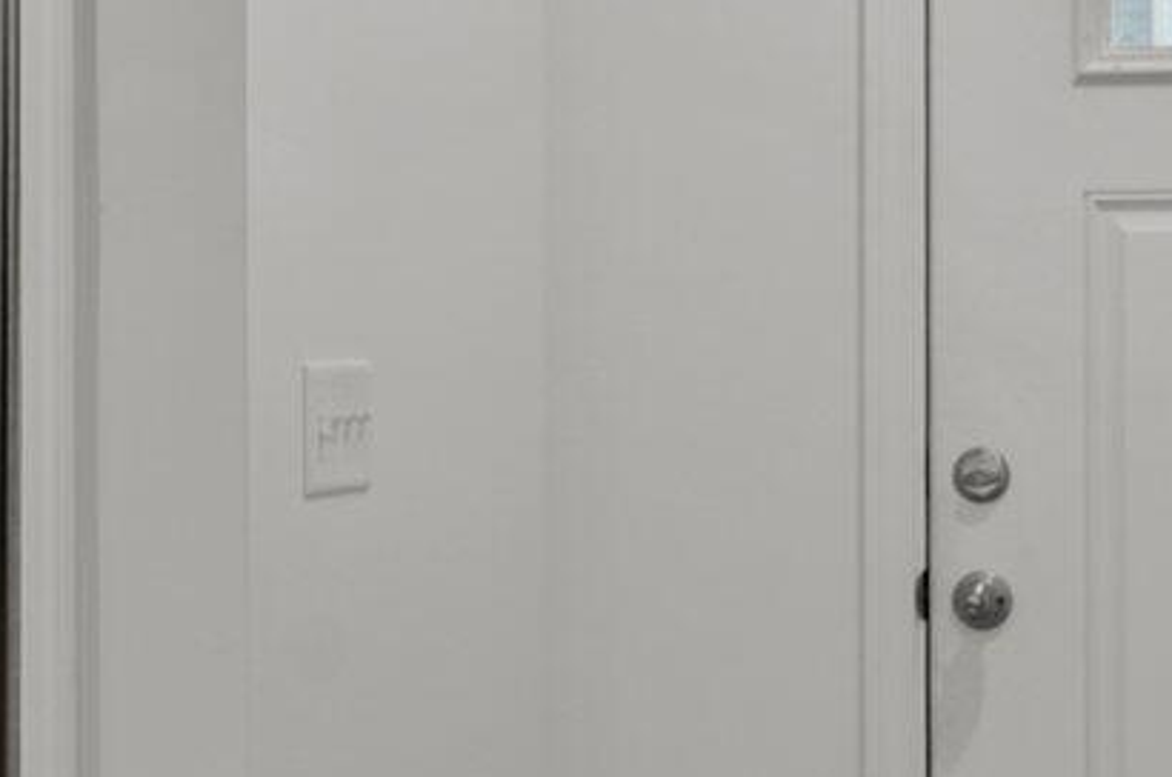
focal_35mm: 130
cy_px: 223
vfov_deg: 10.5
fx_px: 4226
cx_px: 149
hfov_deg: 15.6
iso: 400
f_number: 6.3
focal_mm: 26
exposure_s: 1/8
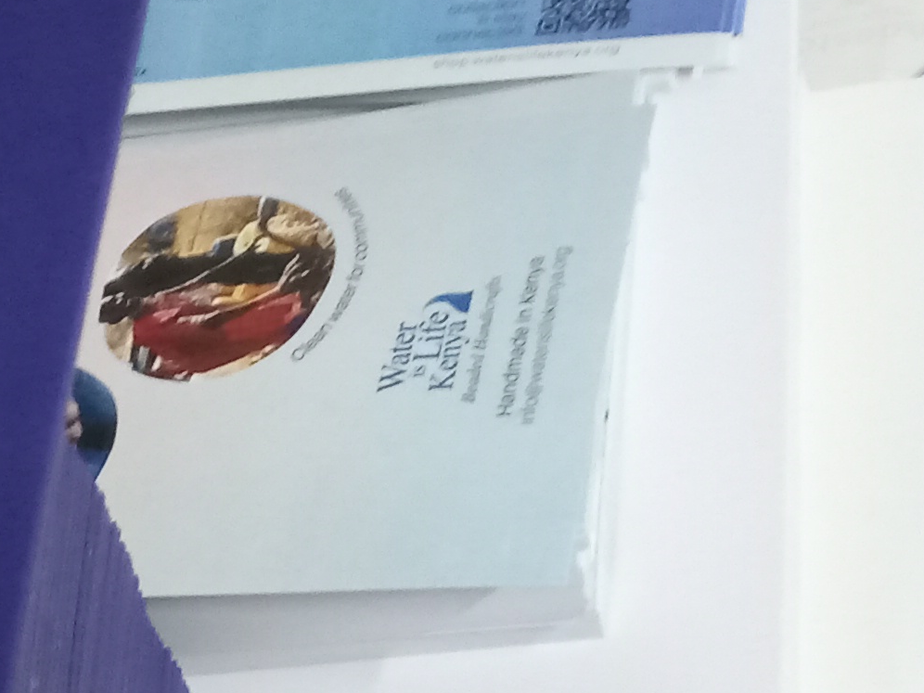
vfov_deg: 12.2
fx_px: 3123
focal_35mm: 117
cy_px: 973
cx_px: -428
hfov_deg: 15.6
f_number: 2.2
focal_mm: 3.37
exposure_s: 1/25
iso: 1136
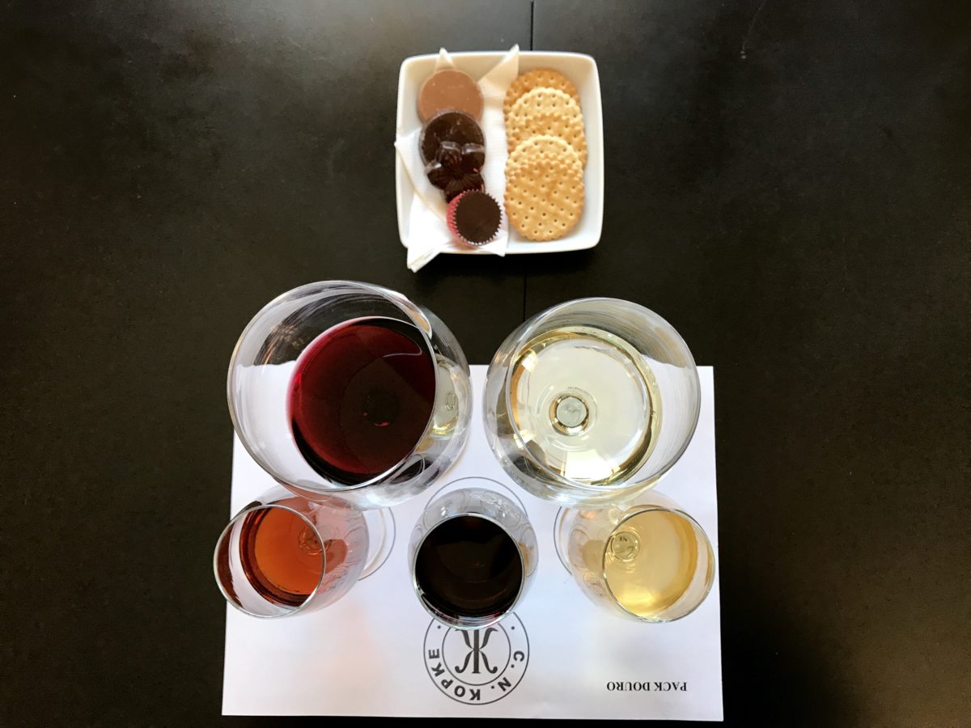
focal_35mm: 28
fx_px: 785
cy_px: 364
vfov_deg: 49.7
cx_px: 486
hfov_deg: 63.4
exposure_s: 1/33
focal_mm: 3.99
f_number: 1.8
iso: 25
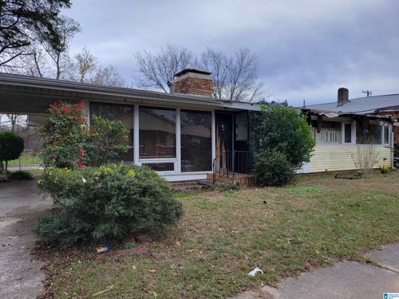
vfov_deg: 53.1
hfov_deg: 67.3
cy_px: 150
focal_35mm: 26
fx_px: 300
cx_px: 200
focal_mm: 5.4
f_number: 1.8
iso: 40
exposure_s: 1/1252
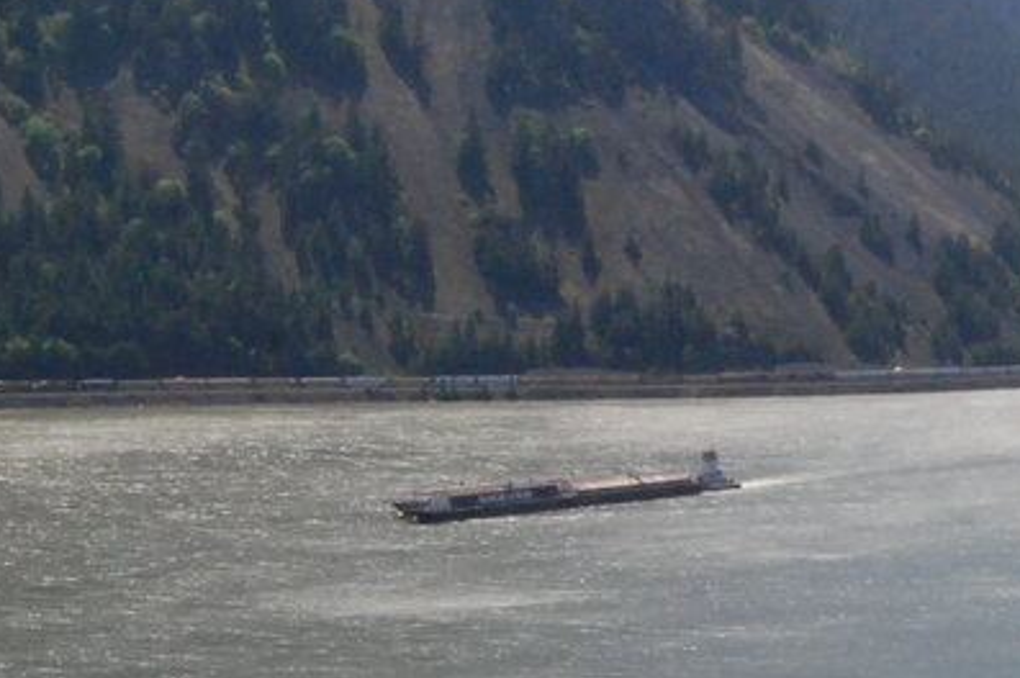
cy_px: 734
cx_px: 1070
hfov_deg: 17.2
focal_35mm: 116
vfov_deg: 11.6
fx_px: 3285
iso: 800
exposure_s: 1/320
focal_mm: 19
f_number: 22
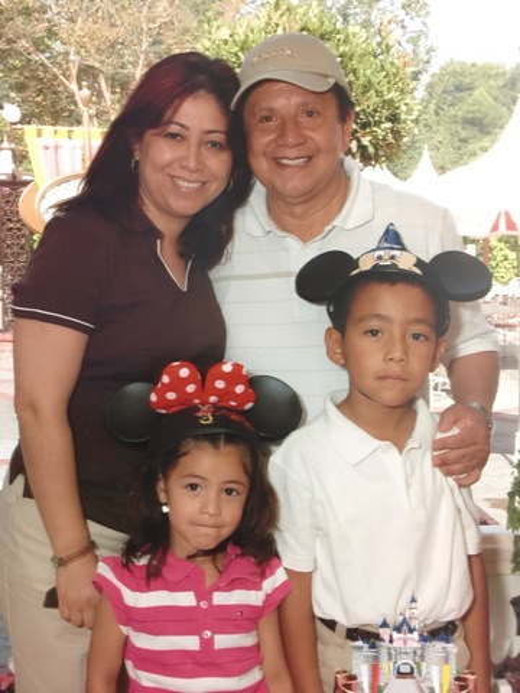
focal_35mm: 29
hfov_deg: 48.2
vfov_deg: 61.7
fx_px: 581
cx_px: 260
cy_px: 346
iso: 500
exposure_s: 1/15
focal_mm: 4.15
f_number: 2.2
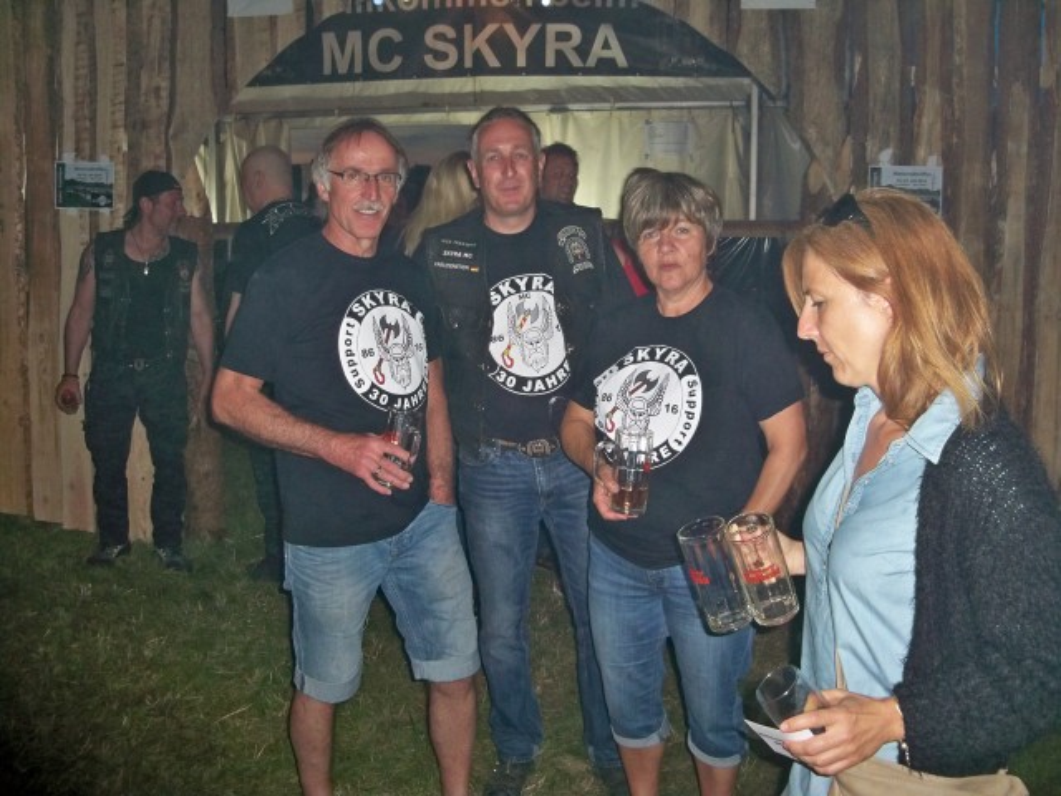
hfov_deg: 52.6
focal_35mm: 35
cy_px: 398
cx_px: 530
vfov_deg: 40.7
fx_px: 1073
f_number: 3.5
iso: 200
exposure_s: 1/30
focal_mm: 6.2
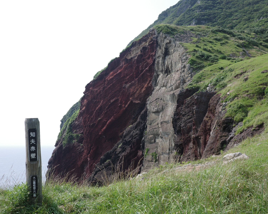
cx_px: 140
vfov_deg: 32.7
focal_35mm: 46
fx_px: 365
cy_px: 107
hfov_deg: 40.3
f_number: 4
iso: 100
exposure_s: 1/640
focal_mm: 26
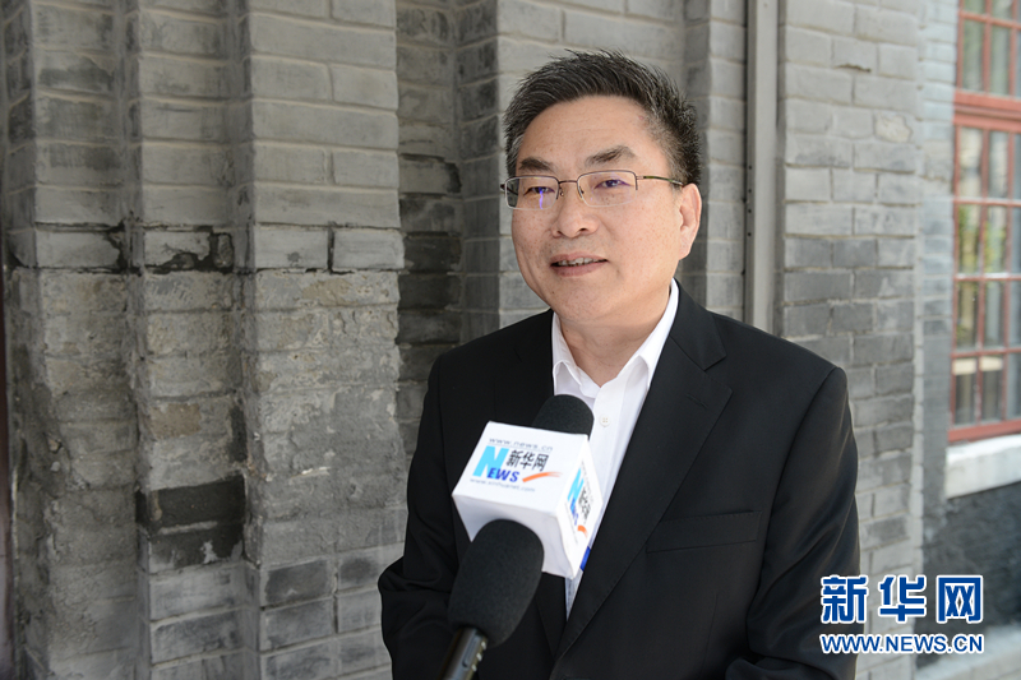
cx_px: 510
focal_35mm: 36
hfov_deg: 53.1
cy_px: 340
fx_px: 1021
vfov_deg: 36.9
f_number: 5
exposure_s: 1/250
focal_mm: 36
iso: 500
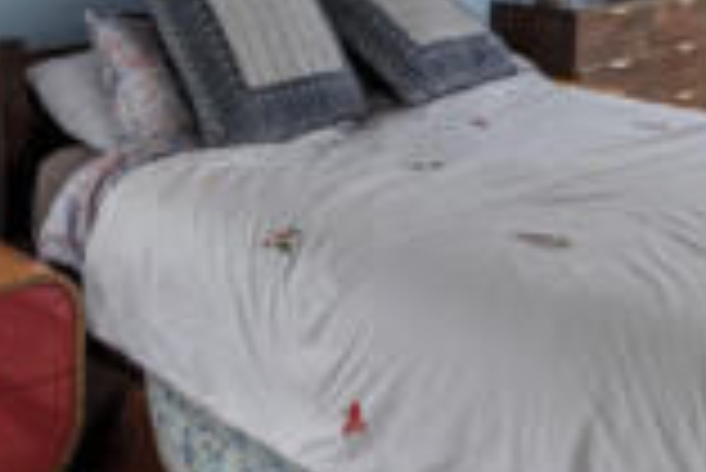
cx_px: 371
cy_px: -101
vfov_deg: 24.4
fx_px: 981
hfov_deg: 39.6
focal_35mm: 50
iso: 100
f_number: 8
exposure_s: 1/6
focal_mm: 12
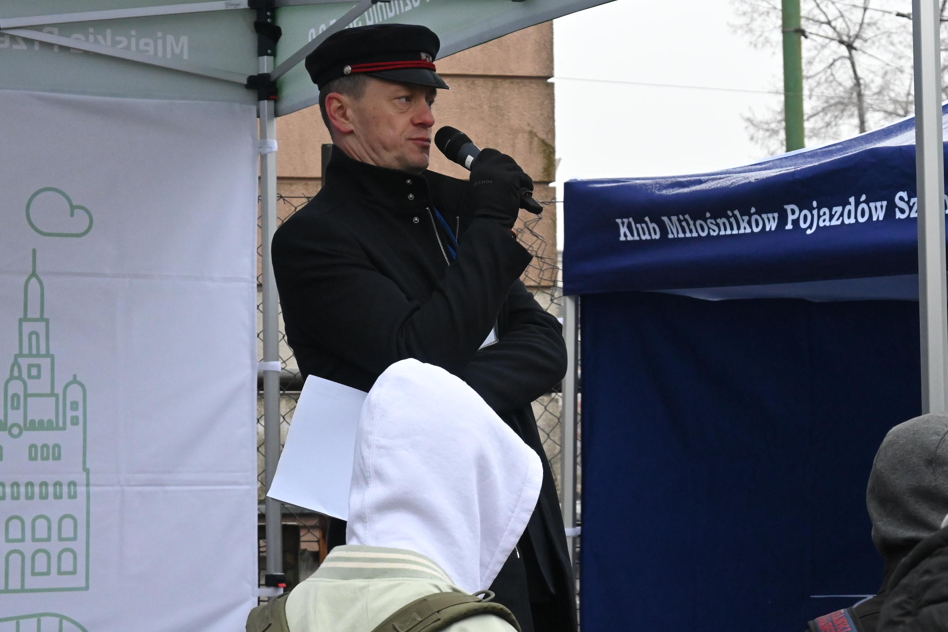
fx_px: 2633
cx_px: 496
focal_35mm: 100
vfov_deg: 13.7
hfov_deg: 20.4
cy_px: 299
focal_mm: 50
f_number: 6.3
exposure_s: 1/500
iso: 2500
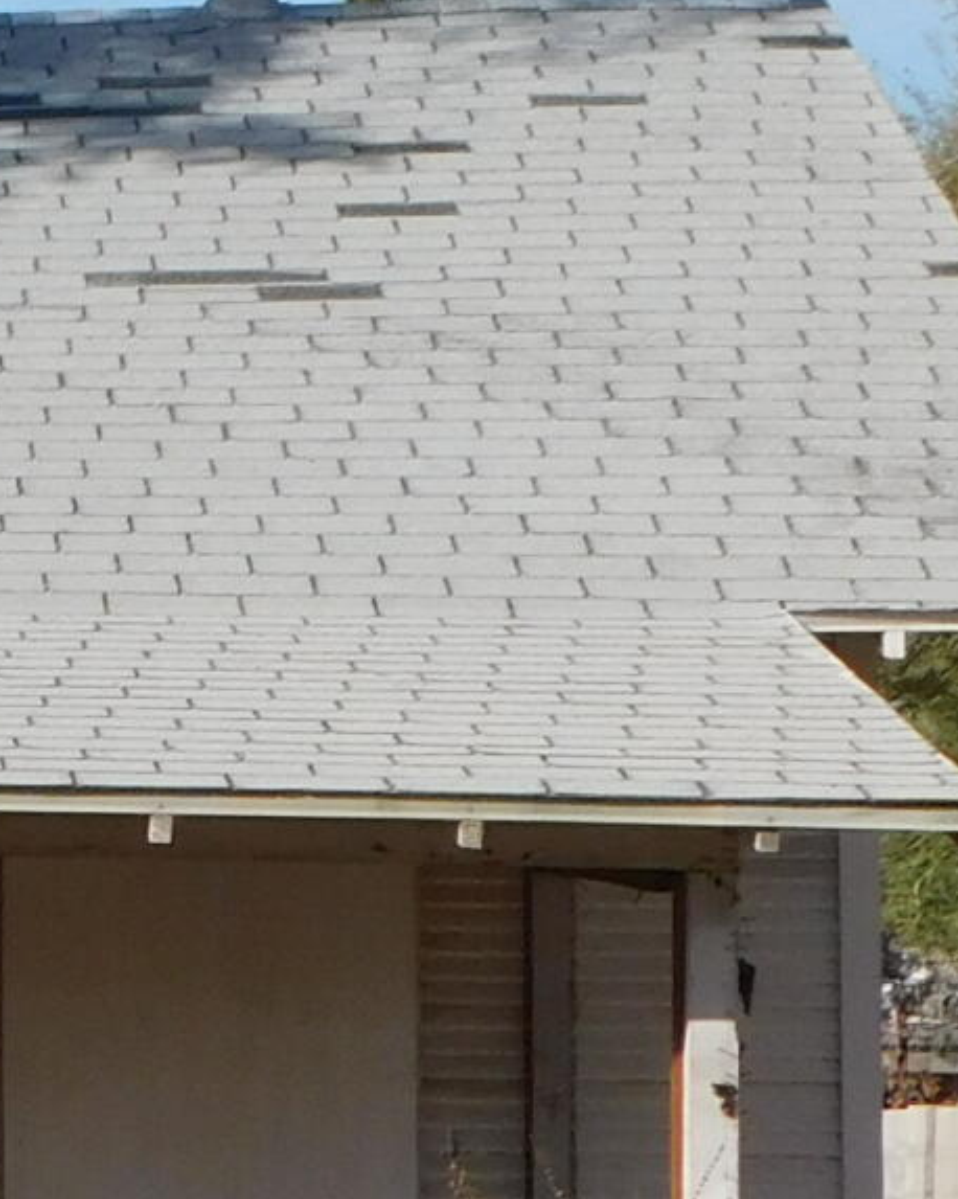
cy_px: 843
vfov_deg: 10.5
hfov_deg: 7.7
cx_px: -1445
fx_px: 6525
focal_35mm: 184
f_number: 3.5
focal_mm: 6.3
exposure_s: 1/1500
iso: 125
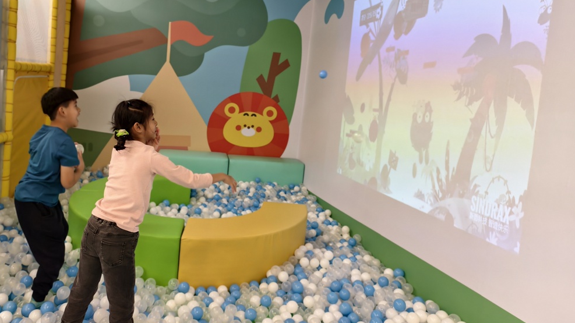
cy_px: 122
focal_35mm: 26
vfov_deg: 44.0
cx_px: 285
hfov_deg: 71.9
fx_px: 396
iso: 266
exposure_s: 1/120
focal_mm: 6.54
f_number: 2.8
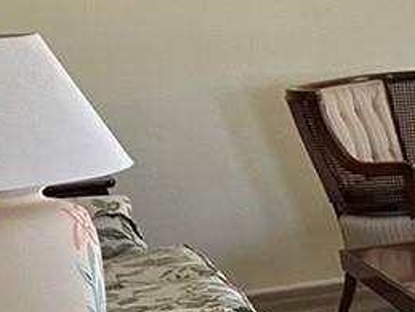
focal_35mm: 148
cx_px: 1261
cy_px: 435
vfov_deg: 9.8
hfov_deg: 9.9
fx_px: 1777
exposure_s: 1/121
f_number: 1.78
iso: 200
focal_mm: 6.86
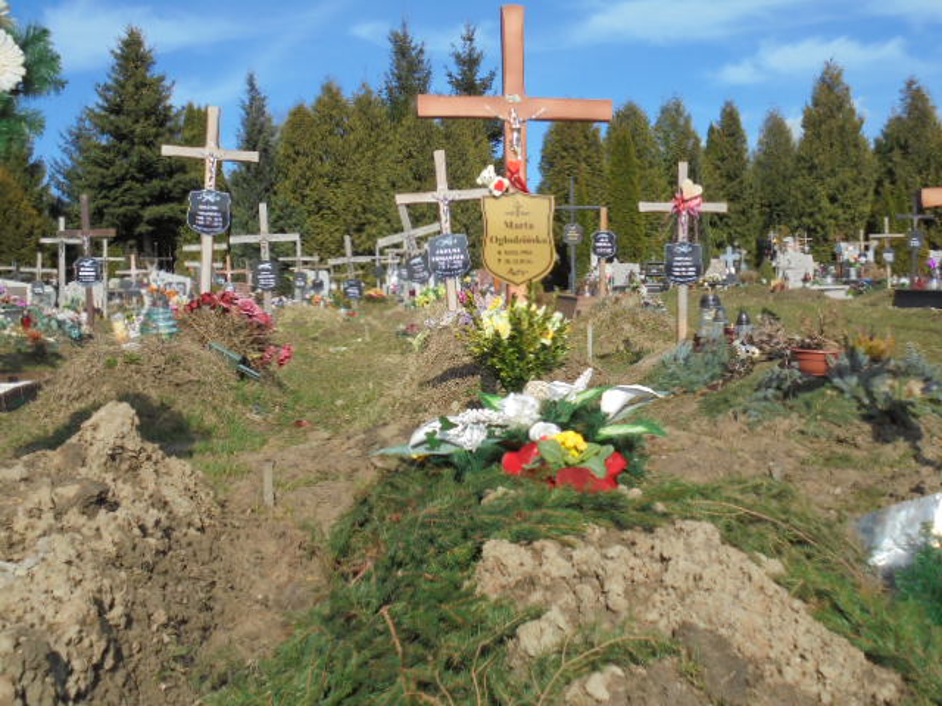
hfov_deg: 49.0
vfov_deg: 37.7
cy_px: 353
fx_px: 1034
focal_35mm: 38
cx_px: 471
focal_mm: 6.9
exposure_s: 1/1000
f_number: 4.2
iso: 100
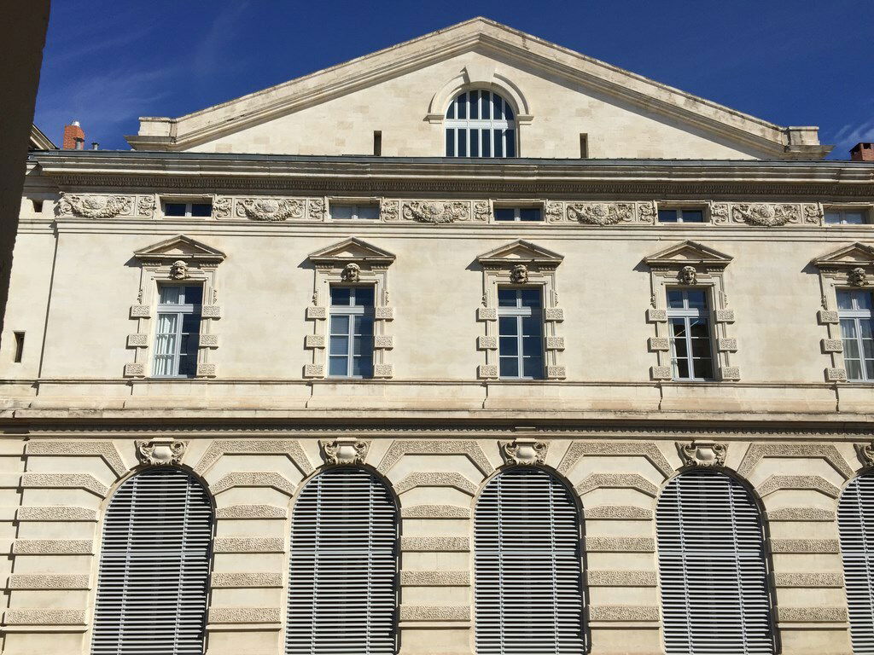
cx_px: 437
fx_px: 732
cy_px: 328
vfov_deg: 48.2
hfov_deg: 61.7
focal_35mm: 29
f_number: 2.2
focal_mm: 4.15
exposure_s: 1/4405
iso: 32
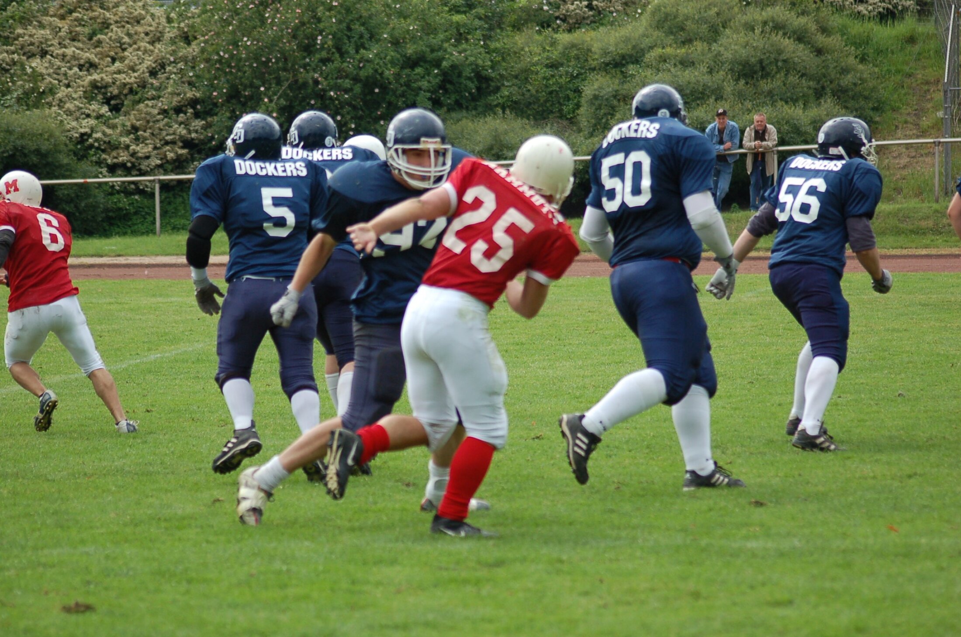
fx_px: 4796
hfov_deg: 11.4
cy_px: 318
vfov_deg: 7.6
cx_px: 480
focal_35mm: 180
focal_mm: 120
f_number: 4.2
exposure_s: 1/1000
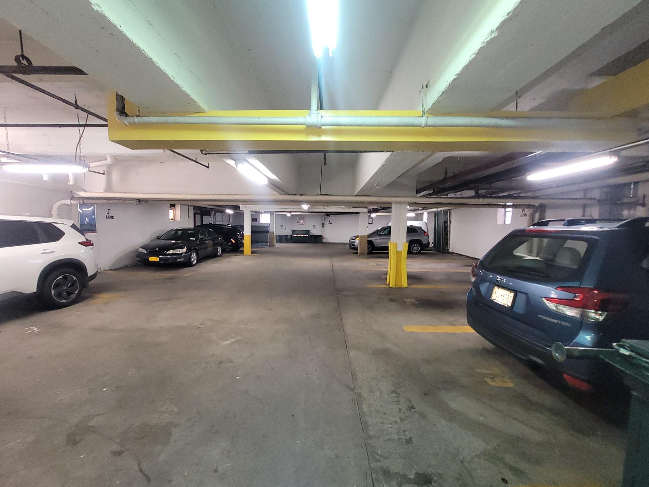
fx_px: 262
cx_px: 325
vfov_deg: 85.6
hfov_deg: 102.1
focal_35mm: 14
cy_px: 252
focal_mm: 1.74
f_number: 2.2
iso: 320
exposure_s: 1/40
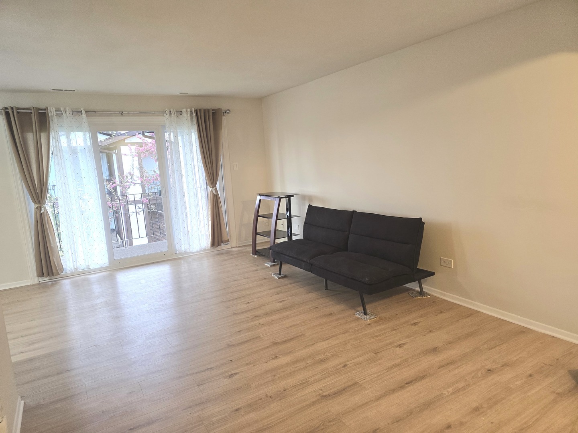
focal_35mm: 23
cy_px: 216
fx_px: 384
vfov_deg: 58.9
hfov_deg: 73.9
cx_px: 289
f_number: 1.7
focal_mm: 6.3
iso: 250
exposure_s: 1/120
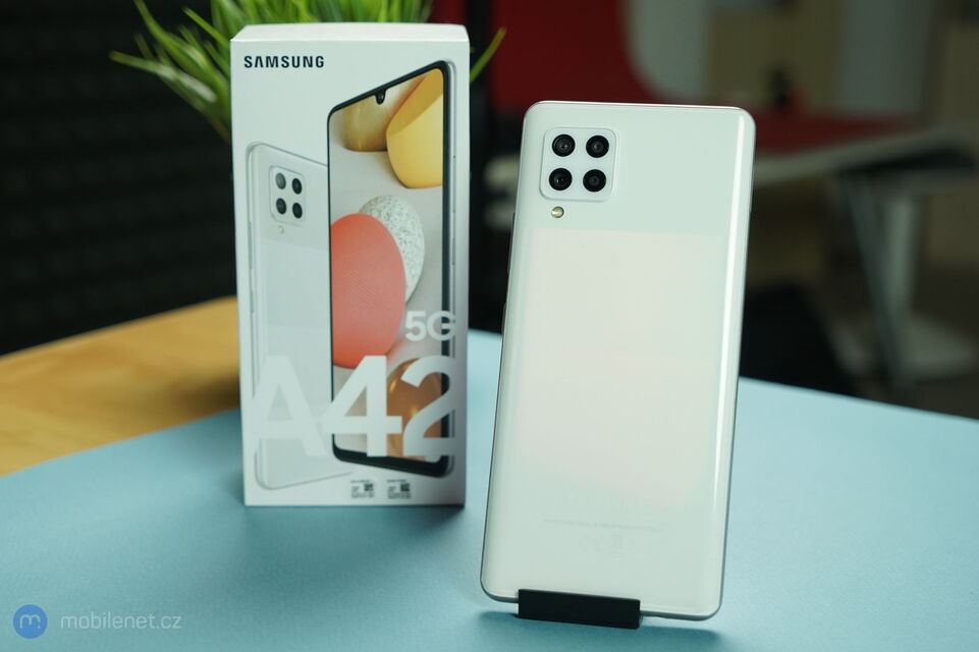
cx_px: 490
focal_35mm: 49
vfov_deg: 27.5
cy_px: 326
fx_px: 1332
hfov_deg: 40.4
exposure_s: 1/160
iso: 1000
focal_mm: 49
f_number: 5
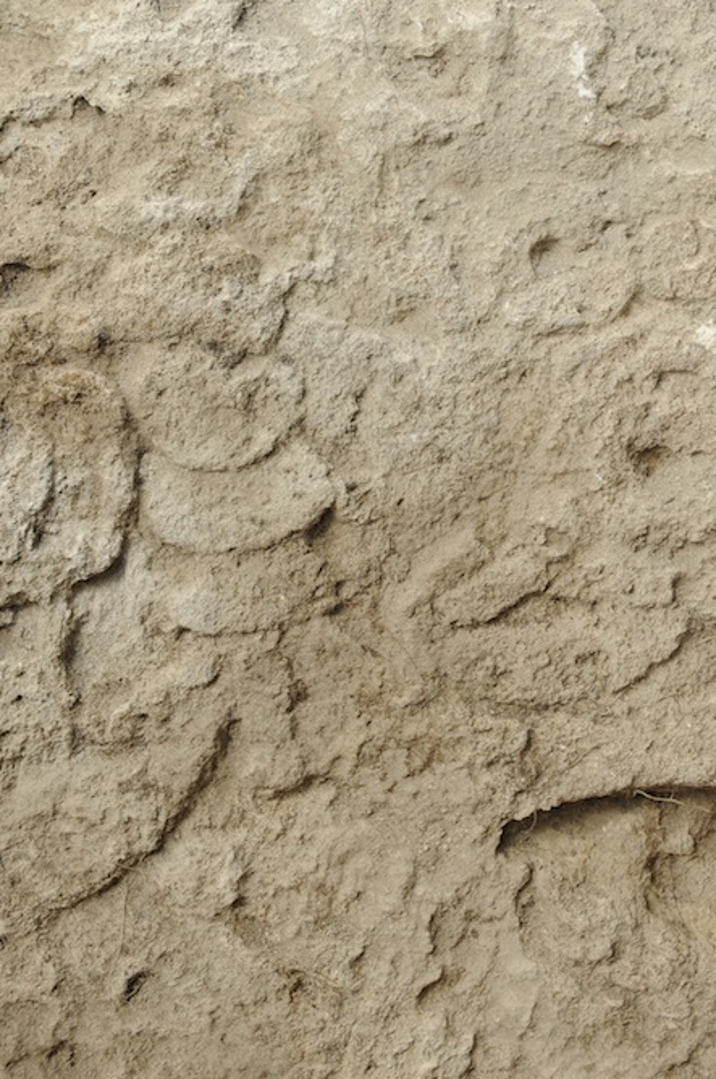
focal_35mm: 65
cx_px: 435
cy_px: 428
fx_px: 1944
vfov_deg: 30.9
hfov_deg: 20.8
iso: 400
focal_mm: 32
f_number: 7.1
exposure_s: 1/30
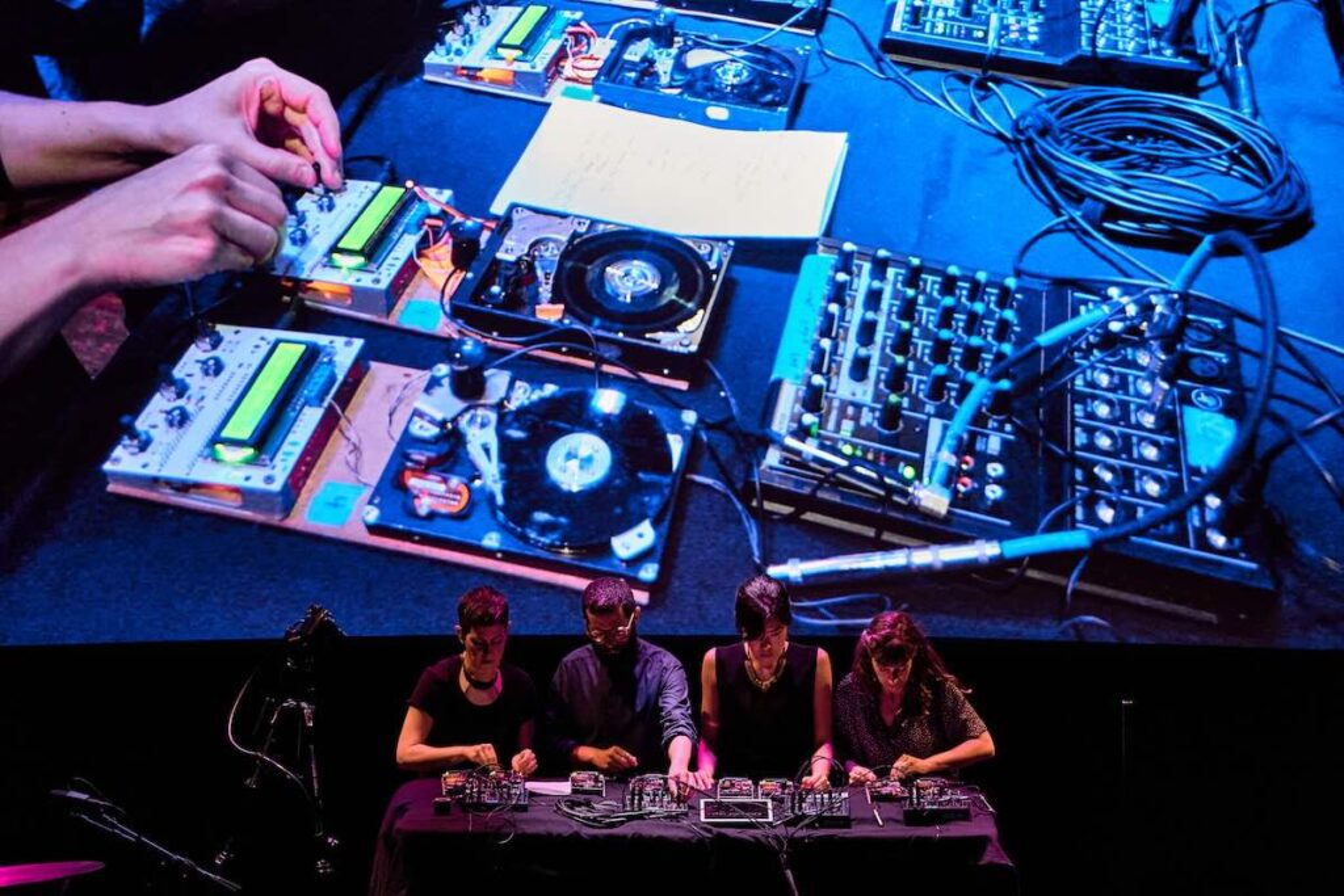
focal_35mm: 163
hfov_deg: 12.6
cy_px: 448
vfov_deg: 8.4
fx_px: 6090
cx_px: 672
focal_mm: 163.1
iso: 4000
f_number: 2.8
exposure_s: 1/125
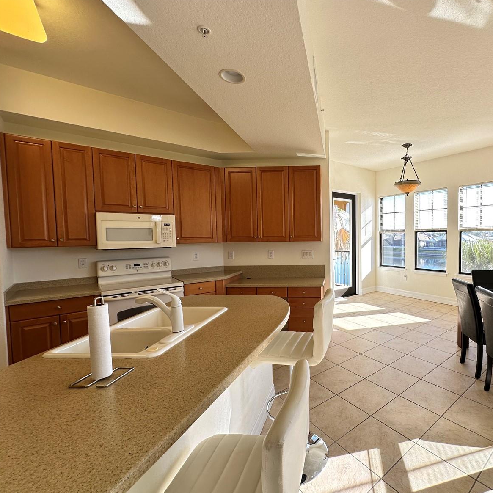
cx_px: 333
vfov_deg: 84.0
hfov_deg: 80.9
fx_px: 274
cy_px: 248
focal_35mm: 17
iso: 50
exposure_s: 1/99
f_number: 2.2
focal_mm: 2.22
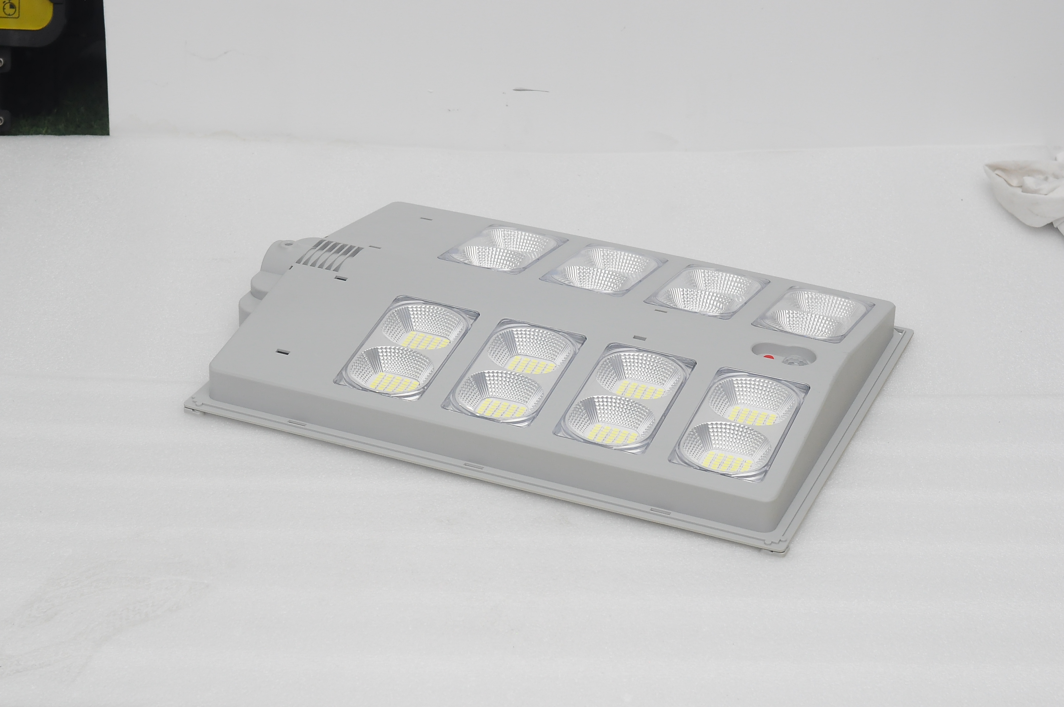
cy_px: 354
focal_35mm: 75
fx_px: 2214
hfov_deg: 27.0
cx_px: 532
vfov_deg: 18.1
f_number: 8
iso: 1000
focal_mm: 50
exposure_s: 1/100
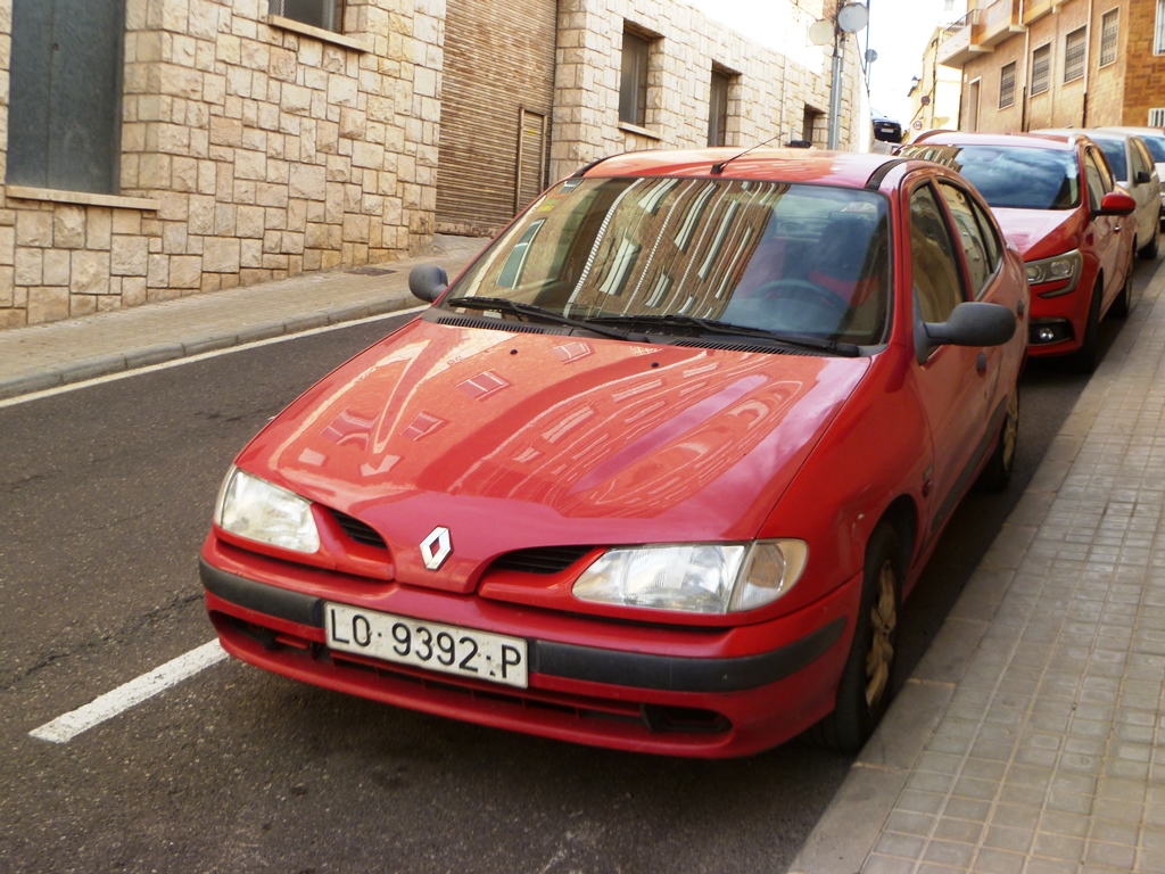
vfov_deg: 41.8
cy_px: 437
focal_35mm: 34
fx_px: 1144
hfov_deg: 54.0
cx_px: 582
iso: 80
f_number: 3.6
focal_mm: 6.1
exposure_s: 1/160
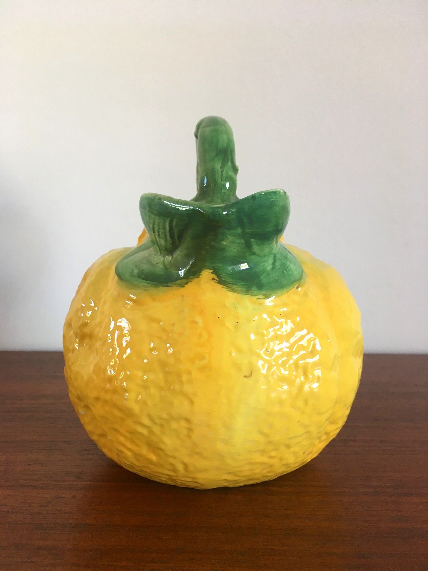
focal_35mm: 29
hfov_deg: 48.2
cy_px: 286
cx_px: 214
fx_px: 478
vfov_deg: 61.7
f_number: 2.2
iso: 80
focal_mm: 4.15
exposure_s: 1/33
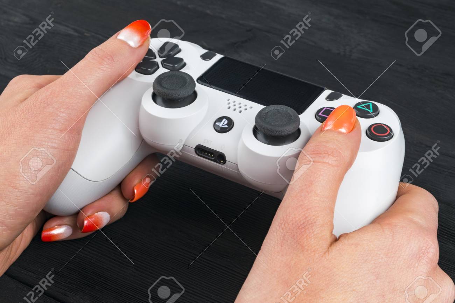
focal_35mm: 75
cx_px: 228
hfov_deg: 27.0
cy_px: 152
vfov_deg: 18.2
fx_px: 948
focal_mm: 50
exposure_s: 1/100
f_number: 20
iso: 100
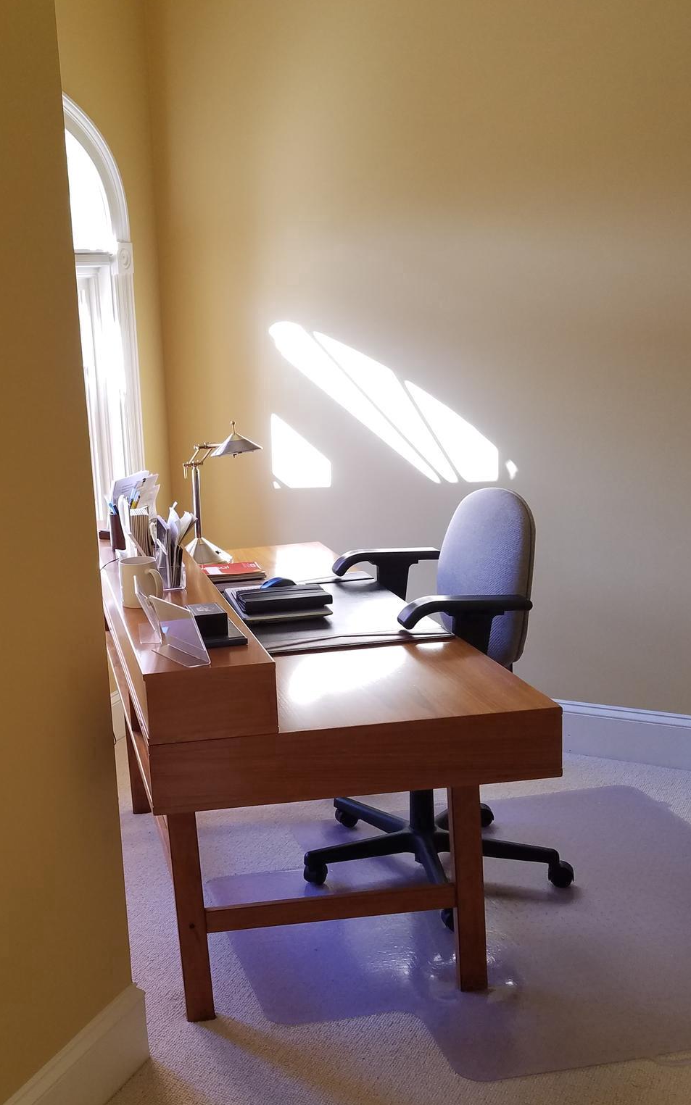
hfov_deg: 33.5
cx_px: 148
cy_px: 551
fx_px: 1115
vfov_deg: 52.8
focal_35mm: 37
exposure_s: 1/120
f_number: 1.7
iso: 100
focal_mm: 4.2
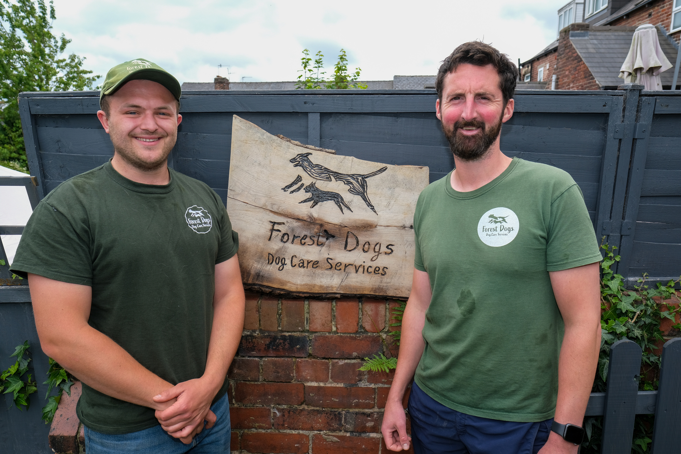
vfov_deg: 53.1
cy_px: 227
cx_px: 340
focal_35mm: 24
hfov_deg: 73.7
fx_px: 454
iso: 160
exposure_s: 1/200
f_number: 5.6
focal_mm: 16
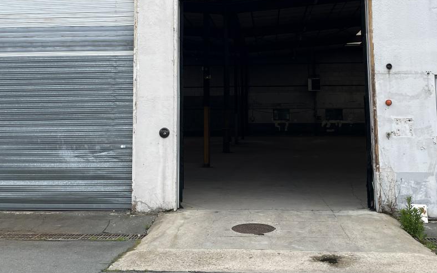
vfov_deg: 28.1
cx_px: 213
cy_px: 65
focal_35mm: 45
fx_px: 536
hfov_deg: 44.4
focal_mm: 4.2
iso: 50
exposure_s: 1/1795
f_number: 1.6
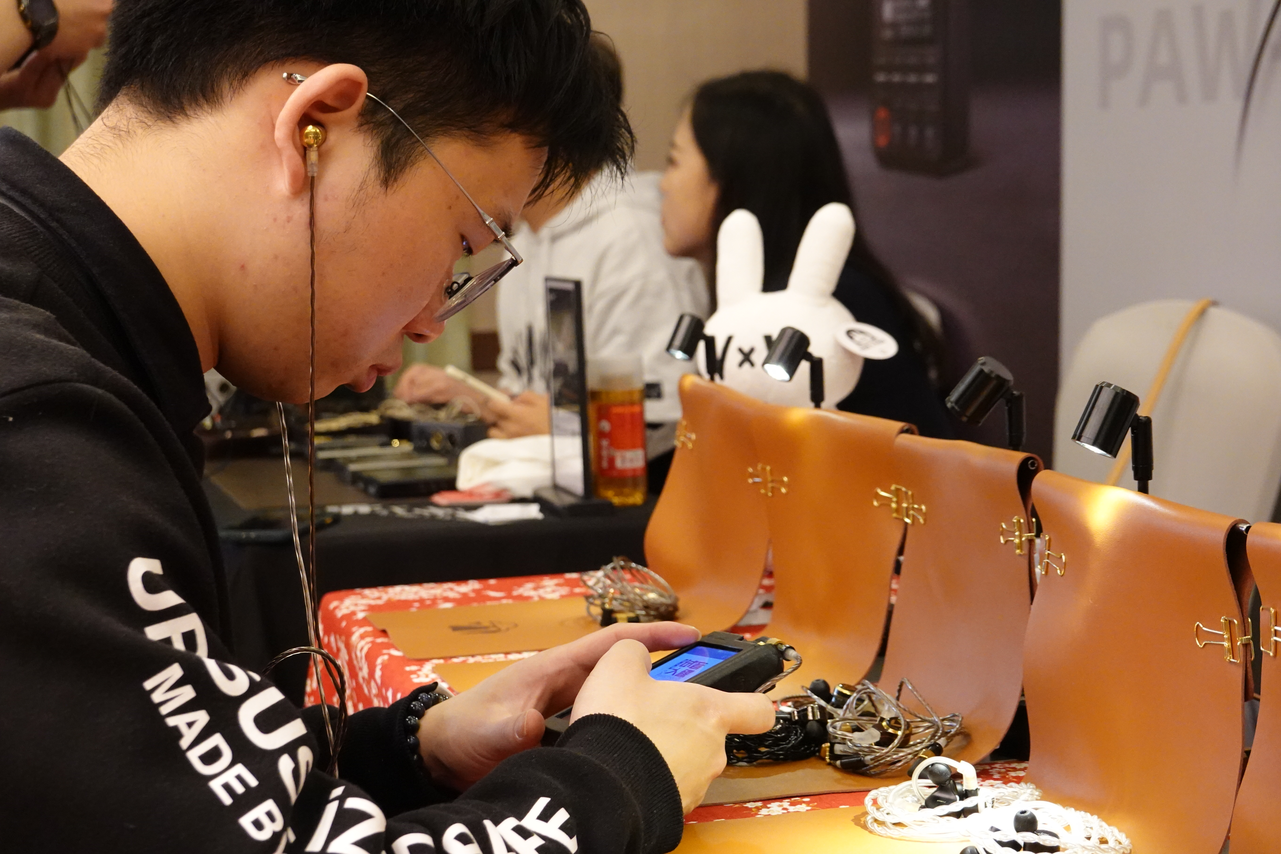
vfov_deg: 18.7
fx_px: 2597
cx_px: 640
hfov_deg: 27.7
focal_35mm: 73
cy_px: 427
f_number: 4
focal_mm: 26.9
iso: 2000
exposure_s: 1/80
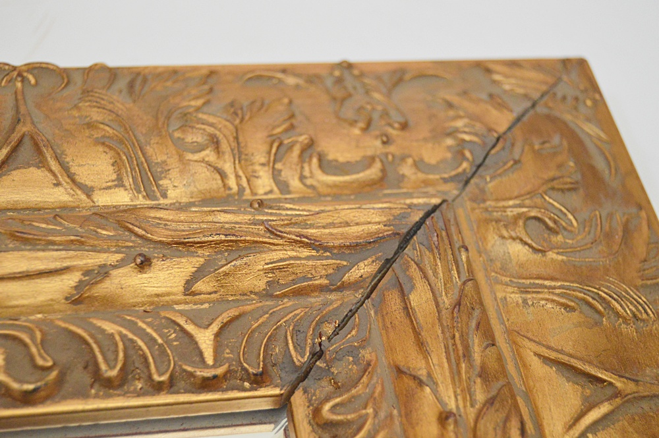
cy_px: 219
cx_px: 330
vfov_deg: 21.5
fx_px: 1152
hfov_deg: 31.9
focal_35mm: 63
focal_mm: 42
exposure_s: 1/40
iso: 3200
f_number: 5
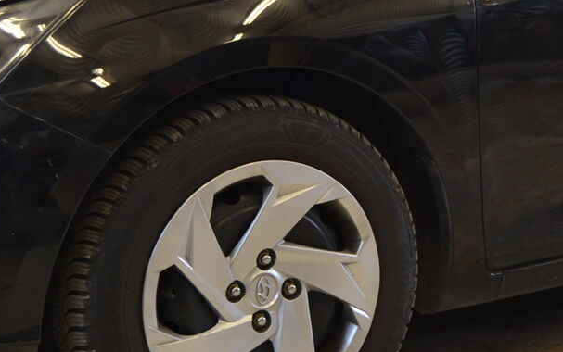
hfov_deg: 23.6
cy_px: 58
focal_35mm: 87
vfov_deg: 14.9
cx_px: 416
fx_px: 1336
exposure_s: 1/60
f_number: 3.5
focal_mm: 18
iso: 400
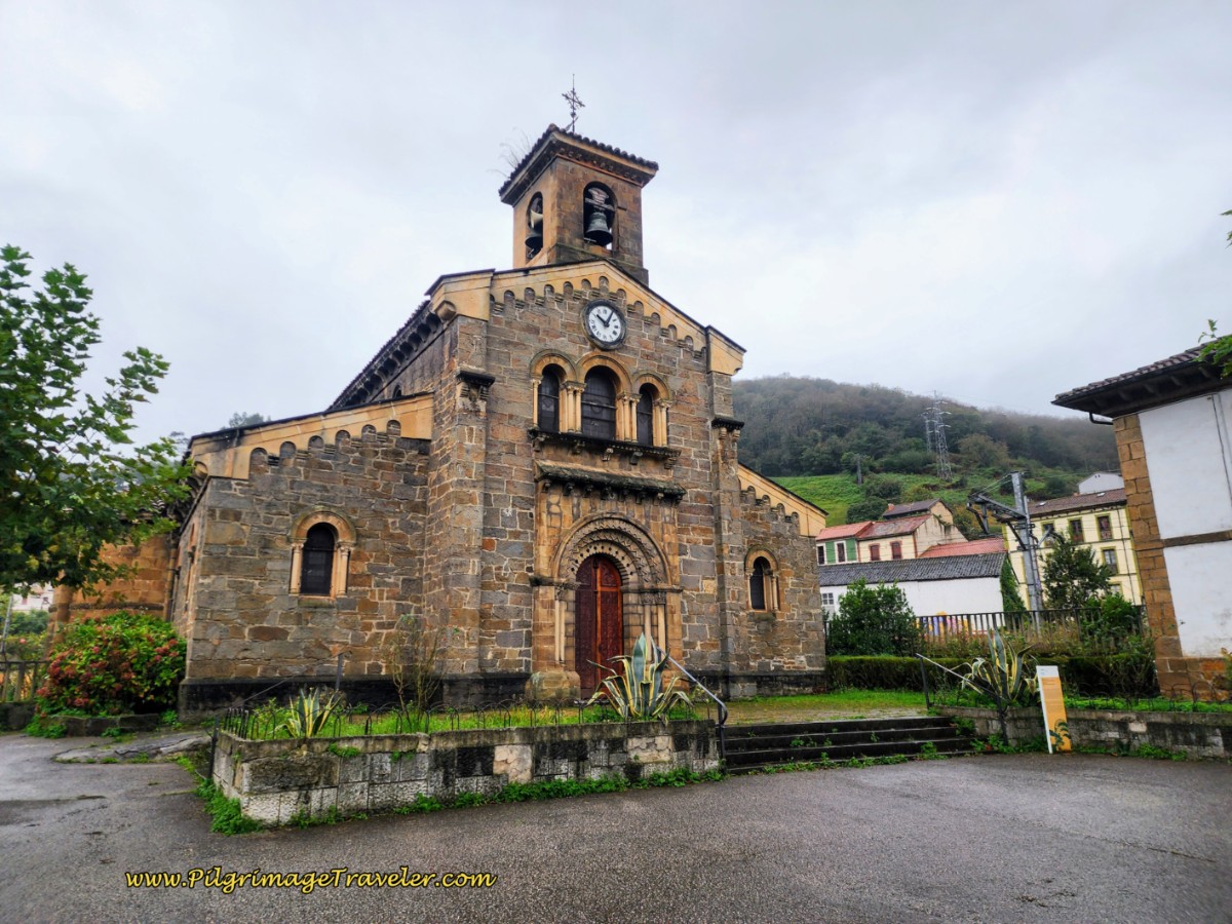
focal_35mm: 23
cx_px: 616
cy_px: 462
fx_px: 819
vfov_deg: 58.9
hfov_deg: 73.9
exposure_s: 1/180
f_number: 1.8
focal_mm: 6.4
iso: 25
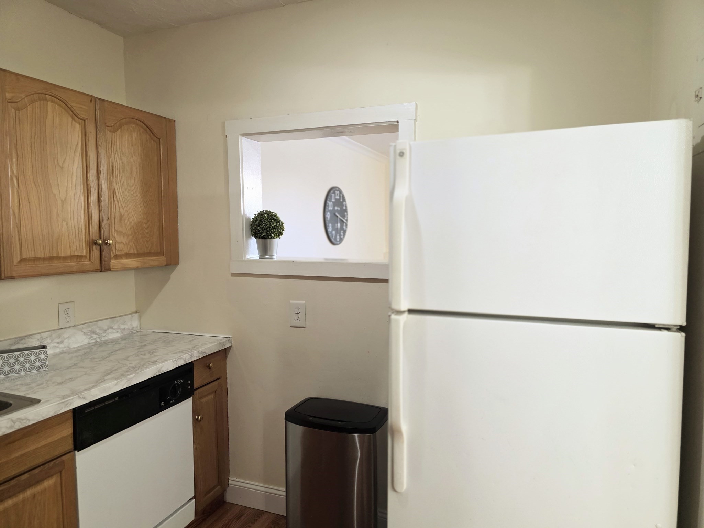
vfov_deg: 58.9
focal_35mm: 23
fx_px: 468
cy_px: 264
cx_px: 352
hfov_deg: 73.9
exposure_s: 1/120
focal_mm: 6.3
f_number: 1.7
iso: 500
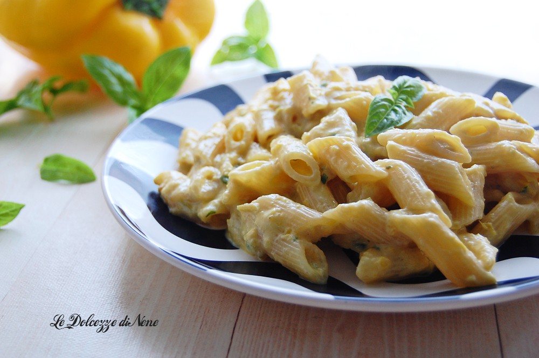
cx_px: 270
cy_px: 179
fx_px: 853
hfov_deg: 35.1
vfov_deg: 23.7
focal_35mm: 57
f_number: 4.8
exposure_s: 1/60
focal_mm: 38
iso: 400
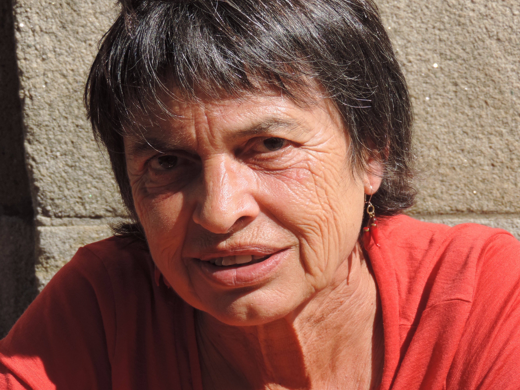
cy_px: 221
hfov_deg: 17.4
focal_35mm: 113
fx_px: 1697
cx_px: 284
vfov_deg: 13.1
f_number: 4
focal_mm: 15.1
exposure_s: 1/640
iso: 80
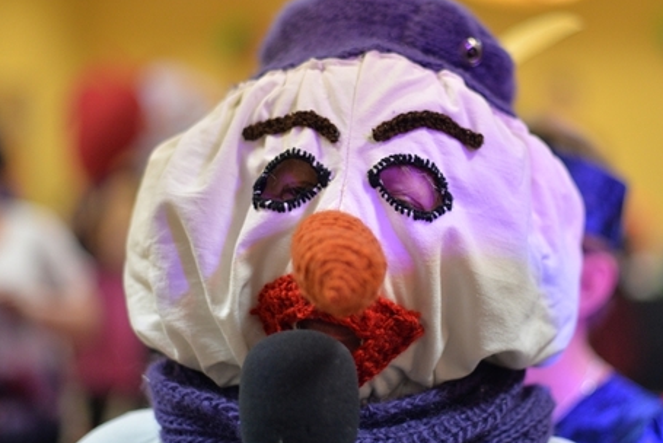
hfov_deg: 25.9
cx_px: 418
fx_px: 1437
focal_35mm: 78
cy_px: 213
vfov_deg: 17.5
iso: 800
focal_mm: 50
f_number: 1.4
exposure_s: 1/320
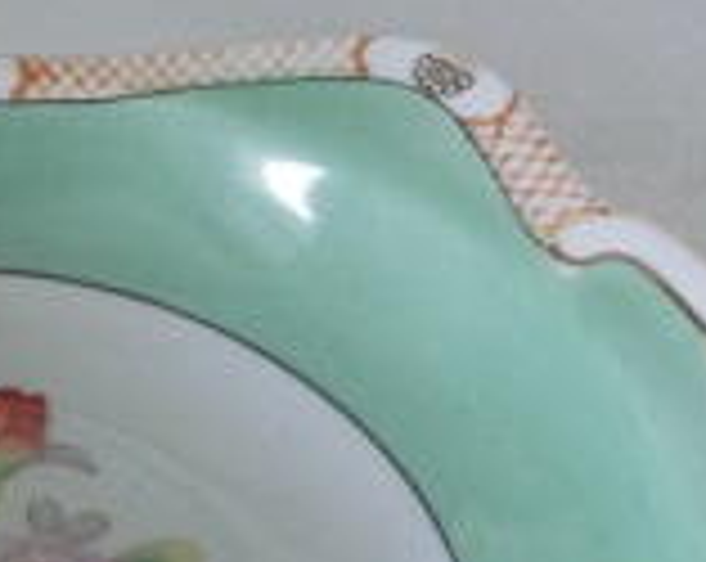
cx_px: -63
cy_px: 665
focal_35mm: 67
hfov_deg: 26.2
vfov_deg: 21.2
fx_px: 1397
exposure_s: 1/30
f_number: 3
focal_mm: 4.24
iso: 1000
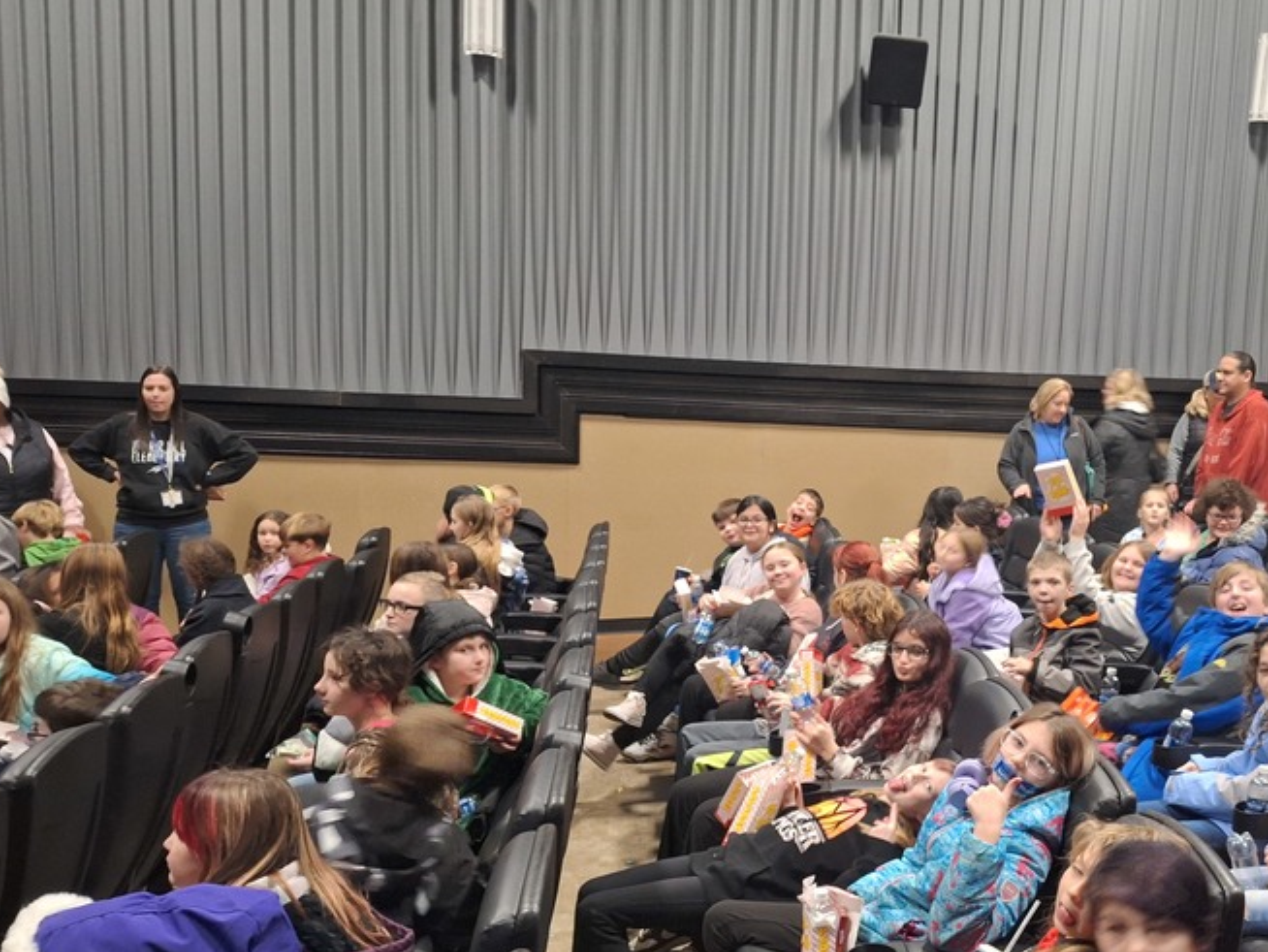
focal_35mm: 36
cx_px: 869
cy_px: 556
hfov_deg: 50.2
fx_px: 1319
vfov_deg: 39.6
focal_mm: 5.54
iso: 400
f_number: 1.8
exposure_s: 1/20
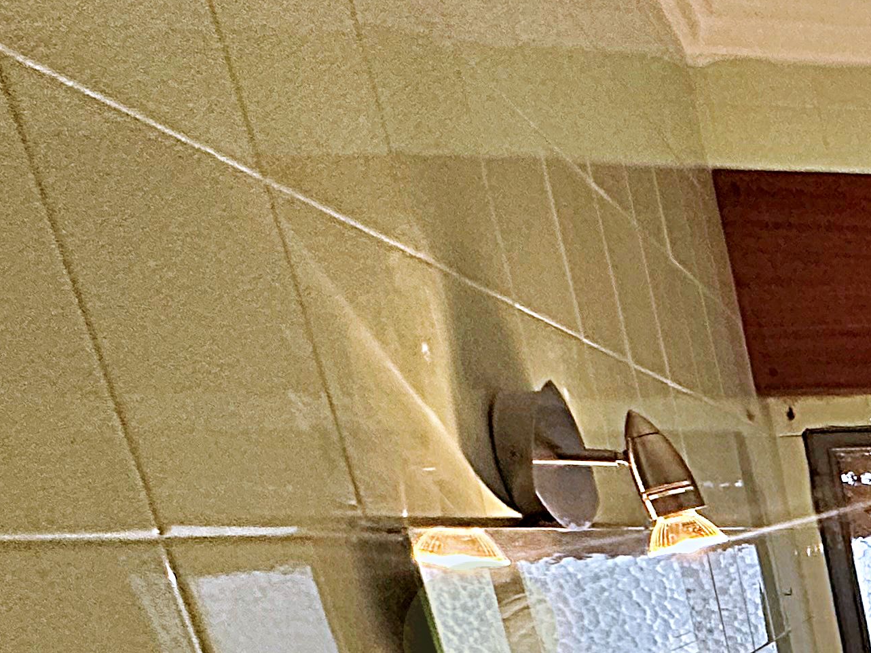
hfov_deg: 27.9
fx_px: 1107
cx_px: 1323
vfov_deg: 27.1
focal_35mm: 44
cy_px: 866
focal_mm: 2.22
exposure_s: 1/61
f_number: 2.2
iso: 320
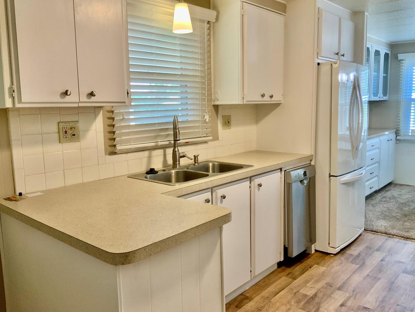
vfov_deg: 46.8
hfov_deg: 60.0
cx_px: 212
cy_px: 153
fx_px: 360
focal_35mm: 30
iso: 64
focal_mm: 3
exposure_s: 1/60
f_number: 1.8
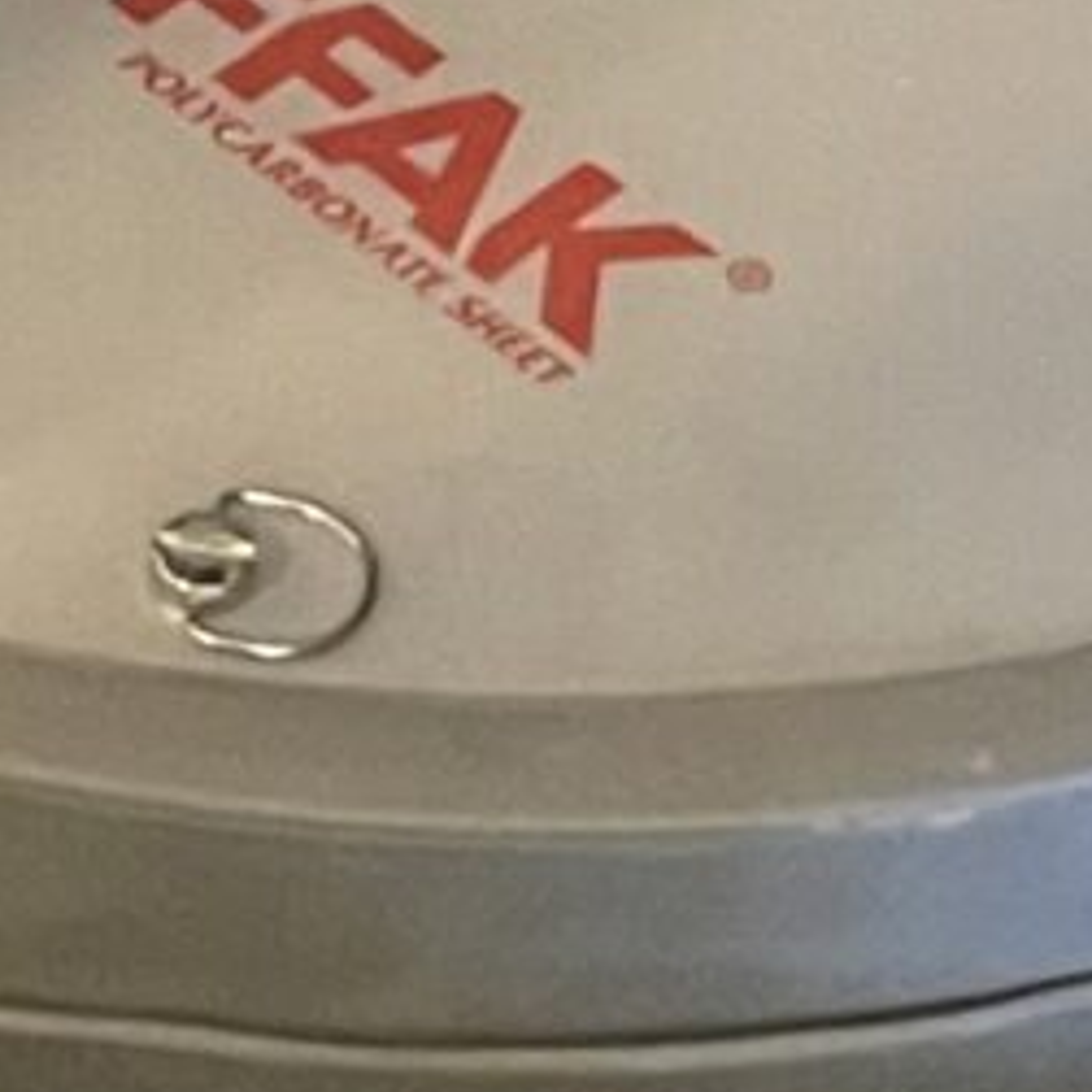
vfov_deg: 7.5
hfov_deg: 7.4
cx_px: -74
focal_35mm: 234
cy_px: 44
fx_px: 8352
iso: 800
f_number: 1.6
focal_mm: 5.1
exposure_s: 1/30
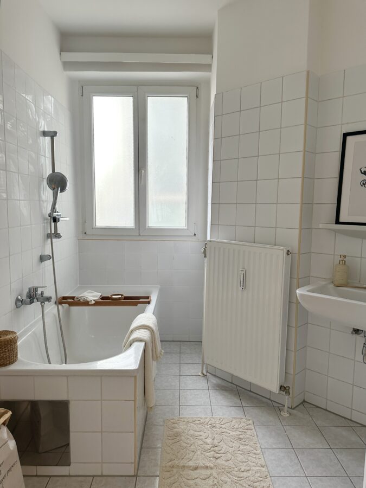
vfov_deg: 71.6
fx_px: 338
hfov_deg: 56.8
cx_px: 183
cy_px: 244
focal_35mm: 24
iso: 125
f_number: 1.78
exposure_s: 1/100
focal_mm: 6.86
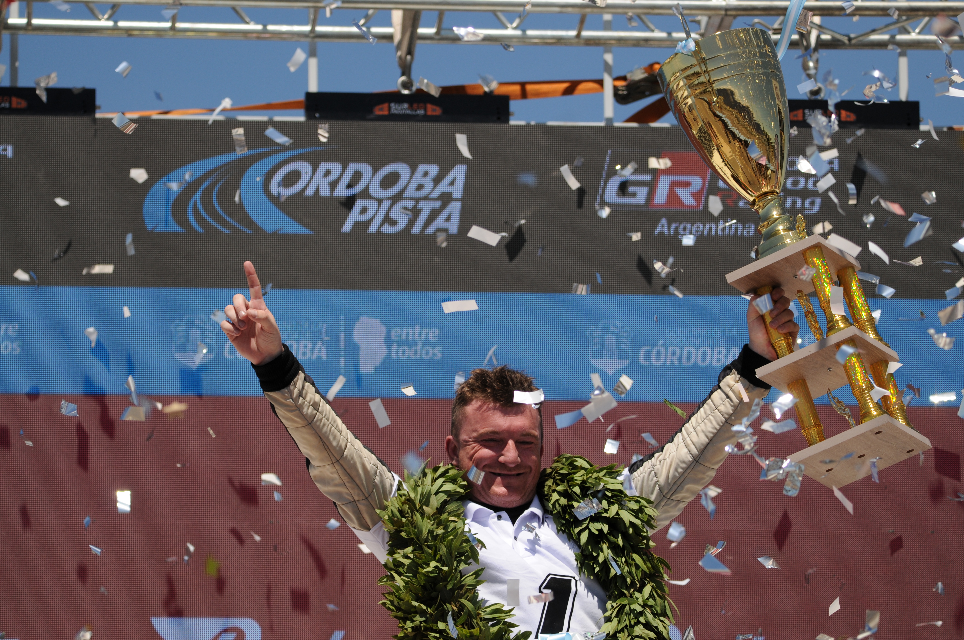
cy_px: 320
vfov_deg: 6.1
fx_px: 6018
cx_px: 482
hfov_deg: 9.2
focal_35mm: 225
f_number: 5
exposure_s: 1/2000
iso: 200
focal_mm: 150
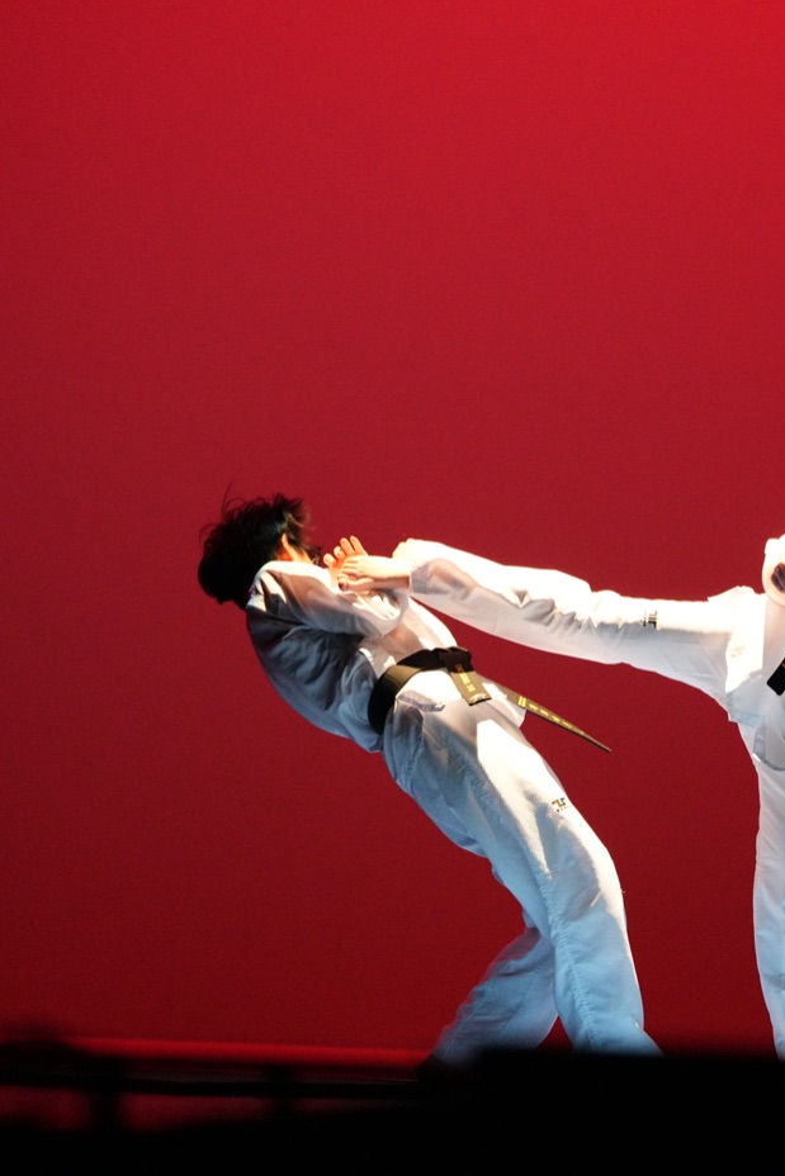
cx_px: 705
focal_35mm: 187
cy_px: 587
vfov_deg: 11.0
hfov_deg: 7.3
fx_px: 6114
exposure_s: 1/500
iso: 8000
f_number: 2.8
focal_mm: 124
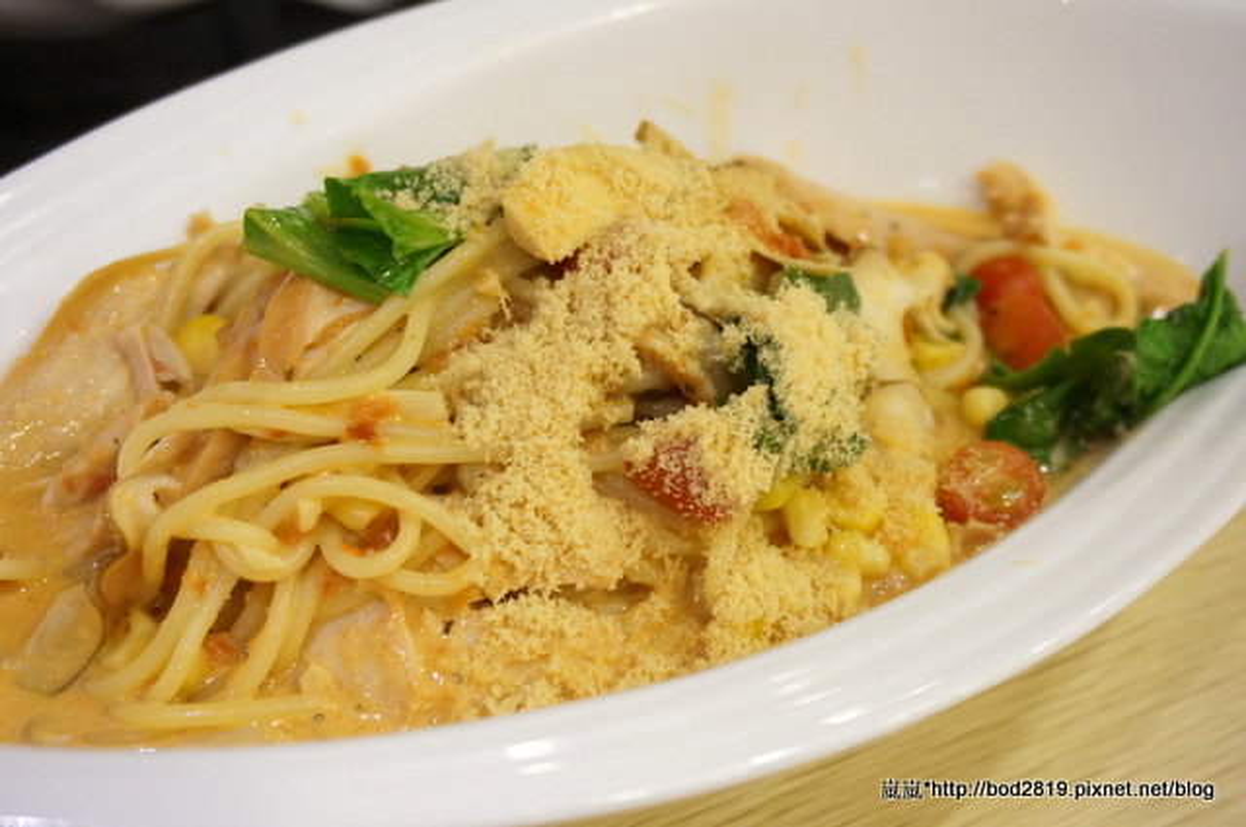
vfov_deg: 31.8
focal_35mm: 42
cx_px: 623
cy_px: 414
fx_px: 1452
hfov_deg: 46.5
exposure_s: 1/60
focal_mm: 28
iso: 3200
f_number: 4.5
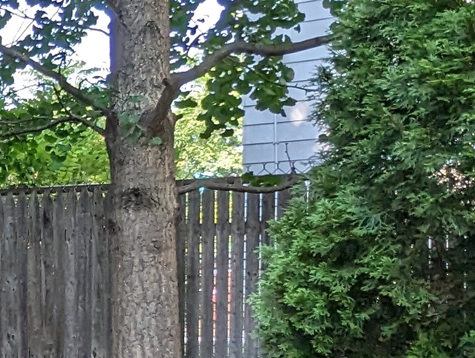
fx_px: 1127
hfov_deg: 20.0
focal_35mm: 82
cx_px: -270
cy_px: 310
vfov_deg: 17.8
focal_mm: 2.35
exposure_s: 1/171
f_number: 2.2
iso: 51
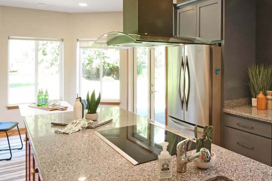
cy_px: 128
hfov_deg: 60.6
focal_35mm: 30
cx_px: 179
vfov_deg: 42.7
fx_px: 227
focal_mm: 12
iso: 125
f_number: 13
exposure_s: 1/1.3
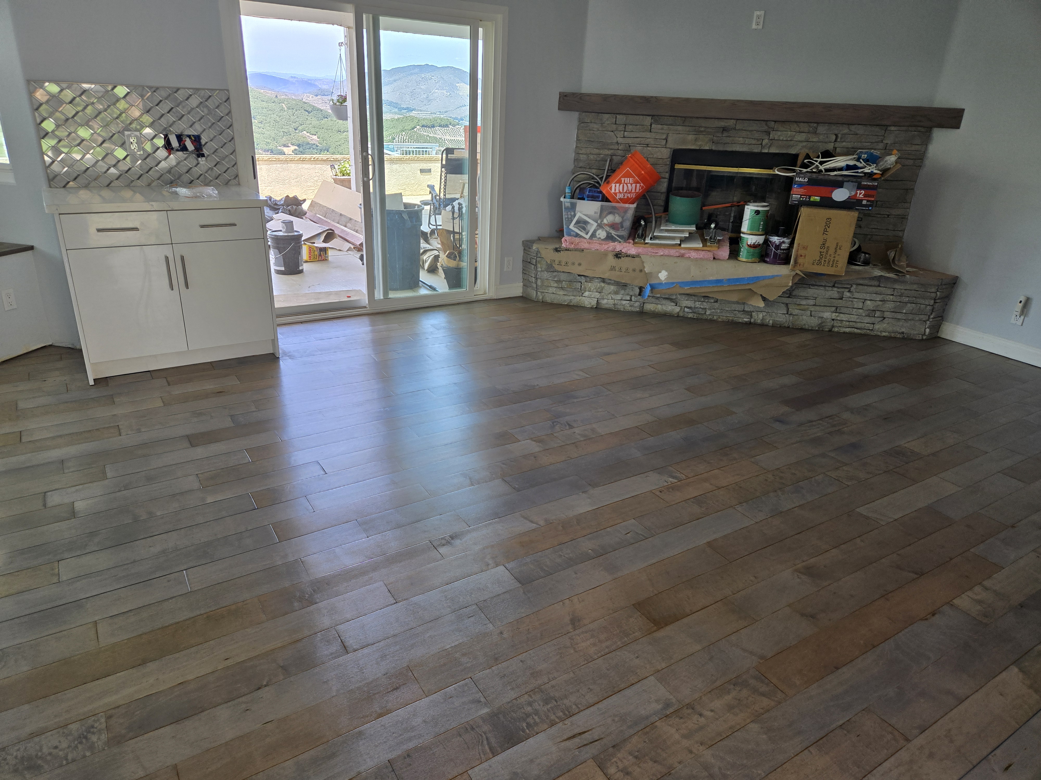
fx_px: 692
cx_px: 520
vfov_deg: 58.9
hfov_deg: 73.9
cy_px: 390
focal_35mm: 23
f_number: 1.8
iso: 80
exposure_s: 1/180
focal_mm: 5.4
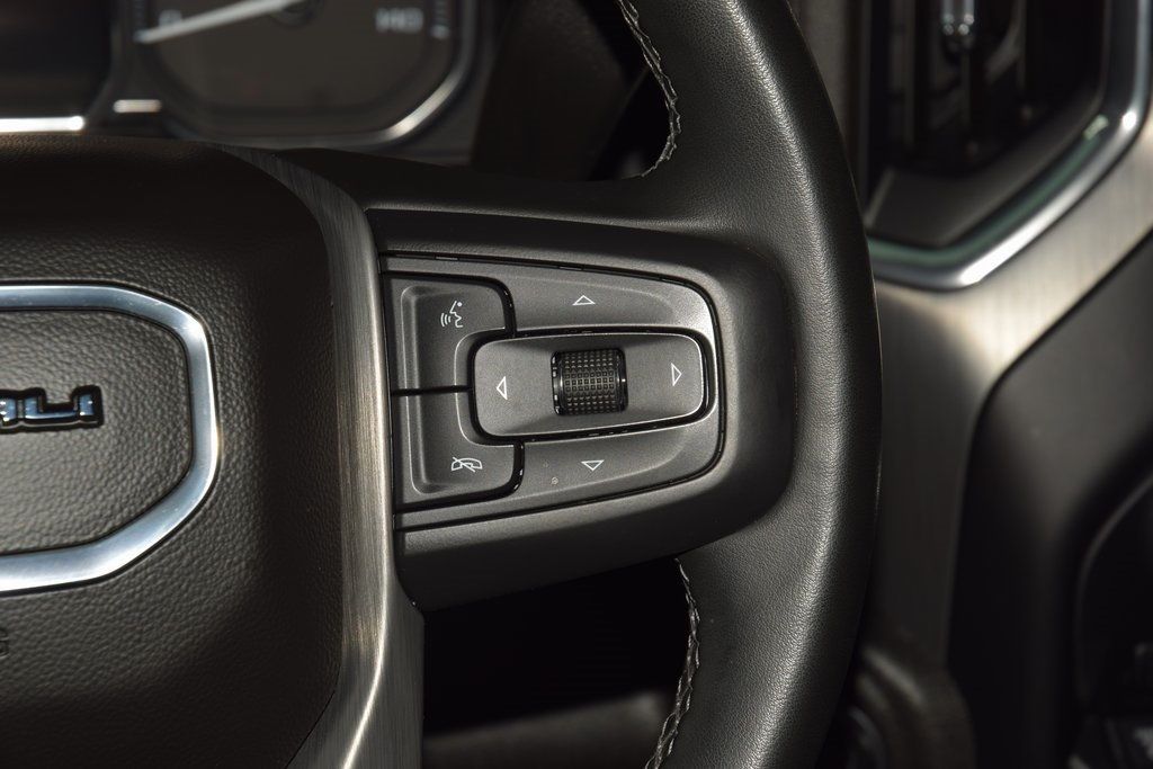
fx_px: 3363
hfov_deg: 19.5
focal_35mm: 105
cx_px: 576
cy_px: 384
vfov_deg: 13.0
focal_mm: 70
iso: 100
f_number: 8
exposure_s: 1/125
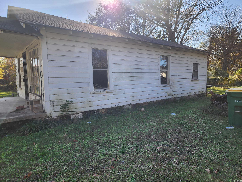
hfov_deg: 73.9
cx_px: 121
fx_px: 161
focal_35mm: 23
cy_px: 91
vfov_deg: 58.9
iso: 12
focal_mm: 6.4
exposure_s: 1/431
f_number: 1.8
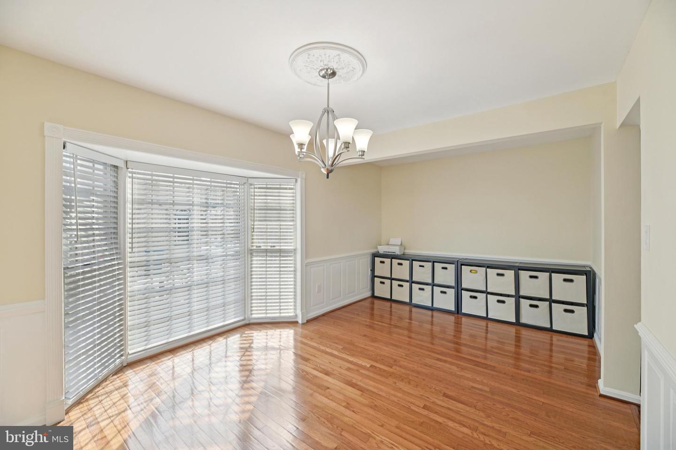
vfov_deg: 81.2
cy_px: 225
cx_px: 338
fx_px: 263
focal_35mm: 14
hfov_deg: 104.3
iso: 100
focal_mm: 14
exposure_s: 1/20
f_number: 8
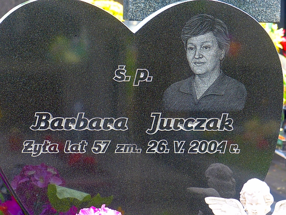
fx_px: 2214
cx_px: 143
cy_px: 108
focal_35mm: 268
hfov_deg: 7.4
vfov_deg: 5.5
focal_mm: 48.3
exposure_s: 1/160
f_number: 4
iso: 100
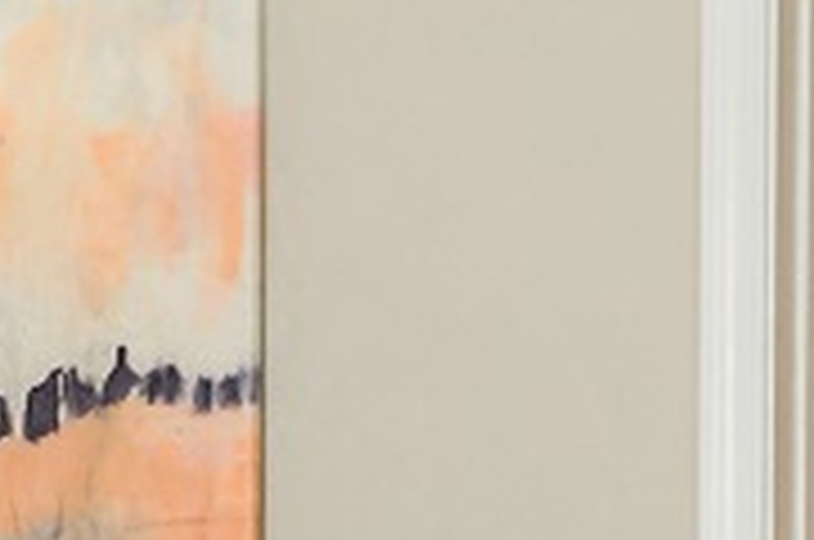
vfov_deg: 10.3
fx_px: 2965
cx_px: -1041
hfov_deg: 12.7
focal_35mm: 131
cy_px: 619
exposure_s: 1/13
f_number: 8
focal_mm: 13
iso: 200
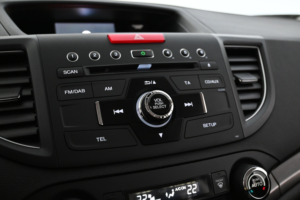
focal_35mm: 36
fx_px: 300
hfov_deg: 53.1
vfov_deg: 36.9
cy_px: 100
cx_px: 150
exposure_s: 1/40
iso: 3200
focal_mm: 24
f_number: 4.2
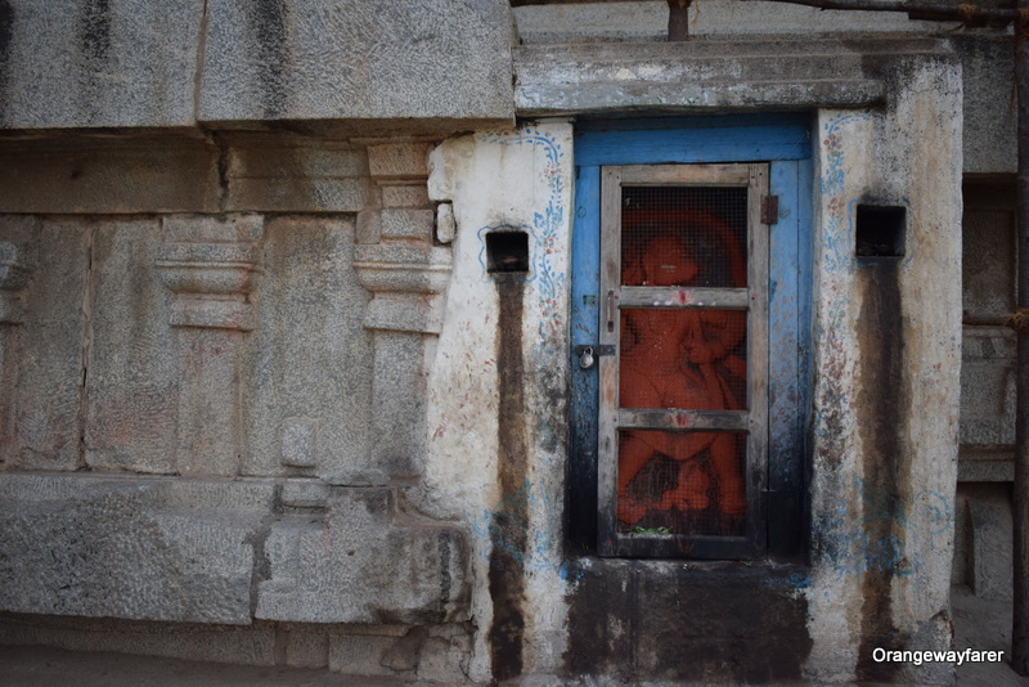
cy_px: 344
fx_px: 944
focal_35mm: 33
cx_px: 514
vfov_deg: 40.0
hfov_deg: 57.2
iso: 800
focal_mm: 22
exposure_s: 1/4000
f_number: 3.8
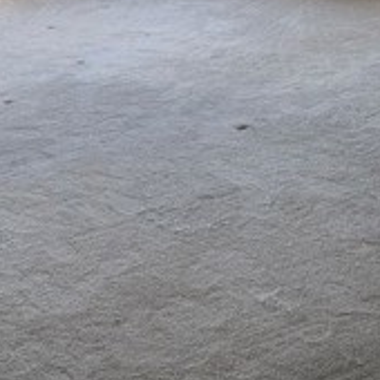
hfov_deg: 21.5
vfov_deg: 19.6
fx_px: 994
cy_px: -143
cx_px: 282
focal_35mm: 80
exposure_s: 1/207
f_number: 1.78
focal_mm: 6.76
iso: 125
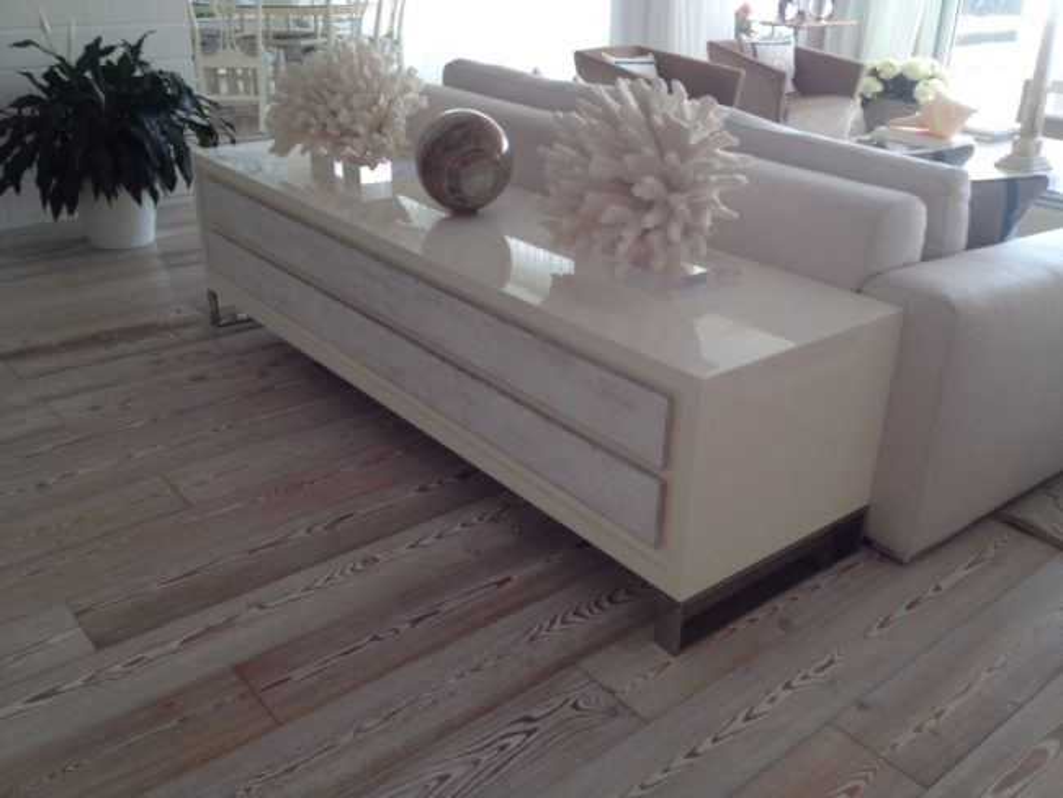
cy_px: 399
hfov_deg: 52.6
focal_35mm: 35
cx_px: 532
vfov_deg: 40.7
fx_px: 1075
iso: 64
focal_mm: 4.28
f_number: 2.4
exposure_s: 1/40
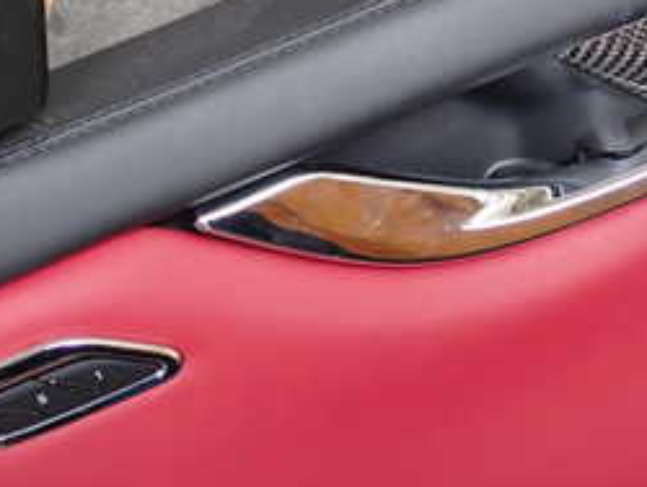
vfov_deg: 23.6
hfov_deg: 31.9
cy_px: 16
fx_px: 1123
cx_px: 225
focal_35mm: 60
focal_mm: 4.5
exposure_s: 1/60
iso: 200
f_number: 2
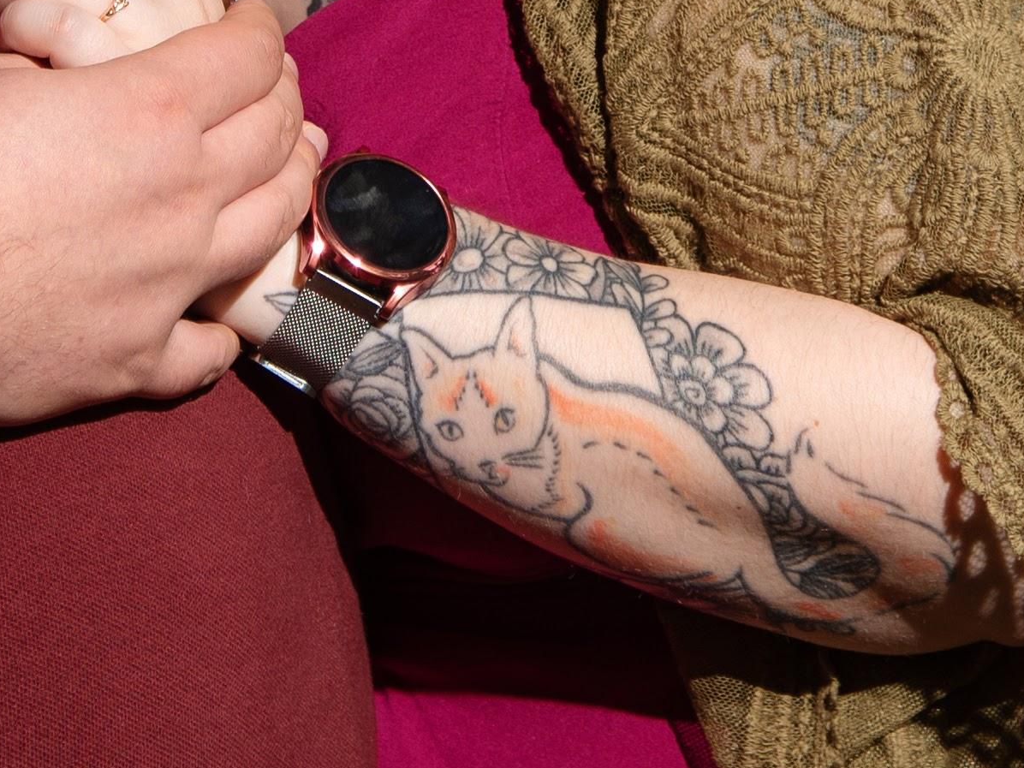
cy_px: -507
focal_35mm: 300
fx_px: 8875
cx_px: 717
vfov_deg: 4.9
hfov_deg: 6.6
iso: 100
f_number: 5
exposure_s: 1/800
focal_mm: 62
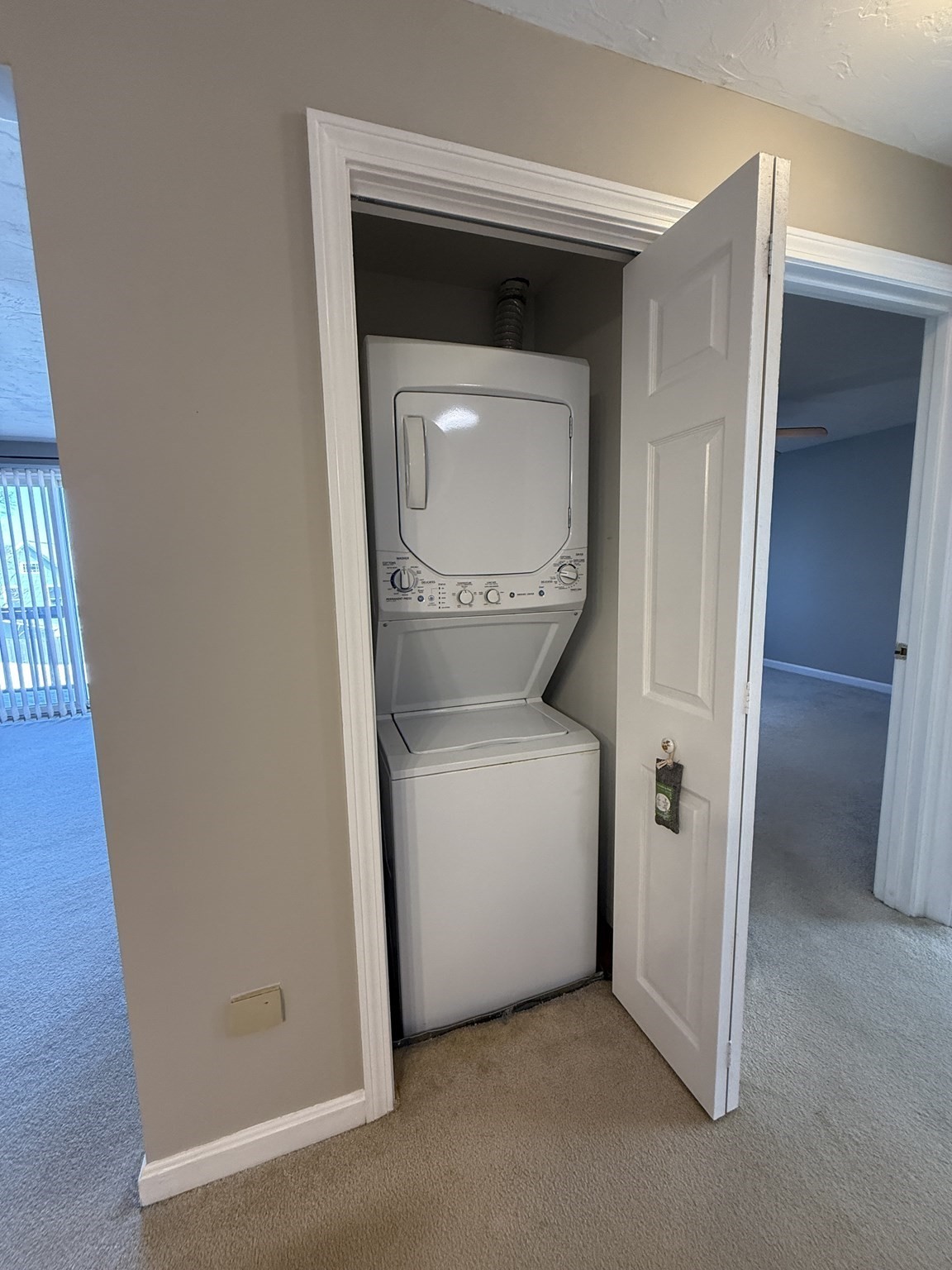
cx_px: 476
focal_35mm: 14
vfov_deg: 102.1
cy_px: 635
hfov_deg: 85.7
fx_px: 513
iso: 250
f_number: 2.2
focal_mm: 2.22
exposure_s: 1/120
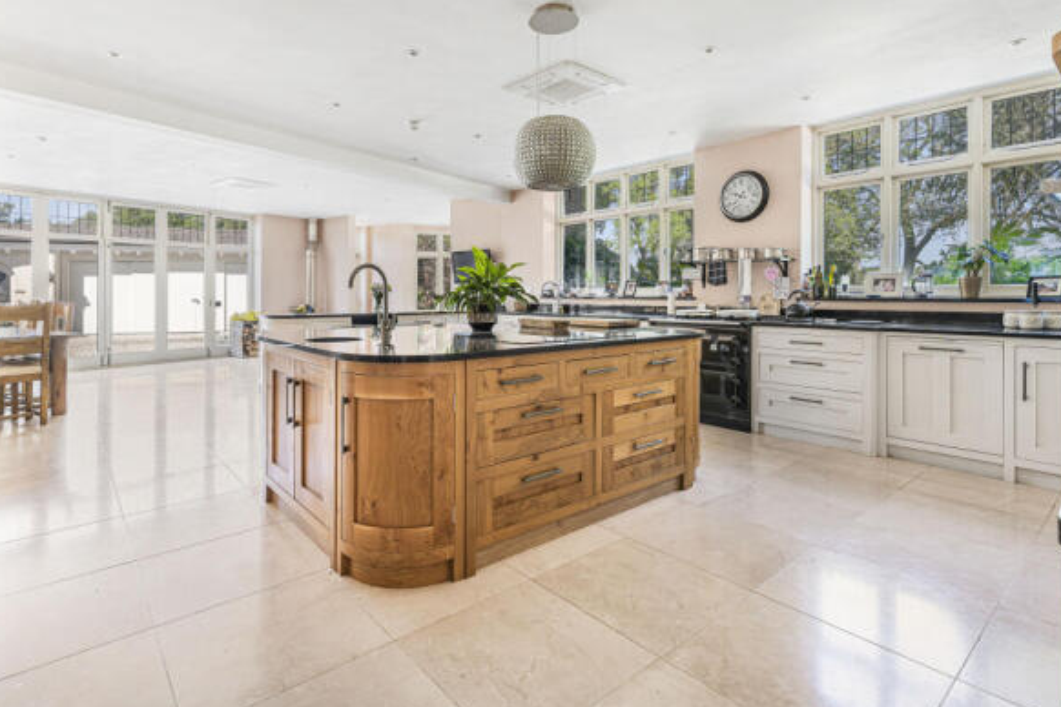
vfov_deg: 67.3
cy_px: 325
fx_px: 530
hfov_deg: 89.9
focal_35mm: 18
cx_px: 500
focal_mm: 16
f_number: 8
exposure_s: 1/4
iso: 100
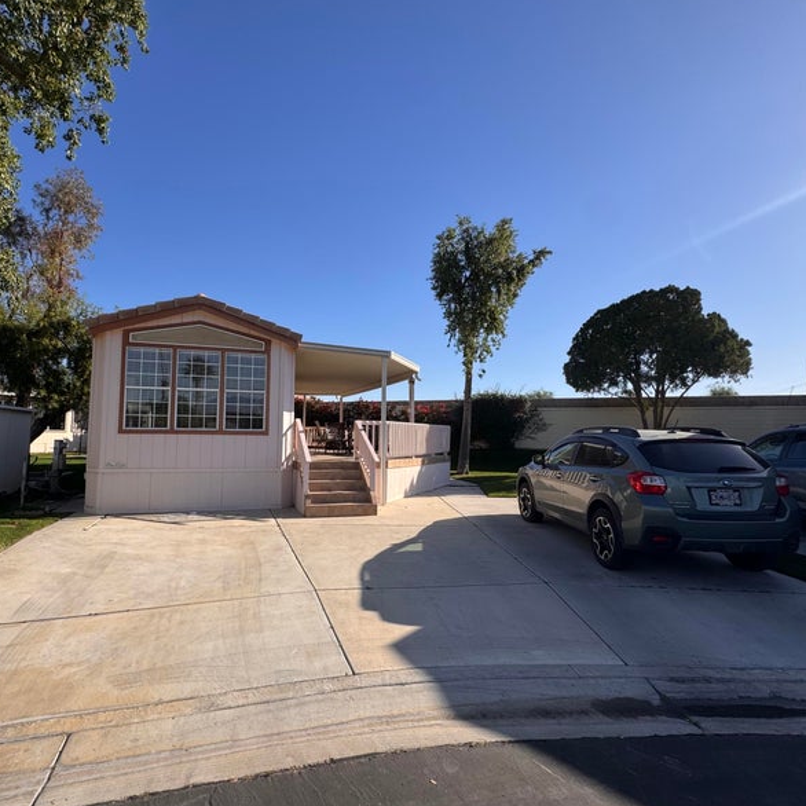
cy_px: 400
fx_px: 474
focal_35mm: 18
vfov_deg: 80.7
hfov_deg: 80.5
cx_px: 362
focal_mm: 2.22
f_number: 2.2
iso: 50
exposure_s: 1/1880
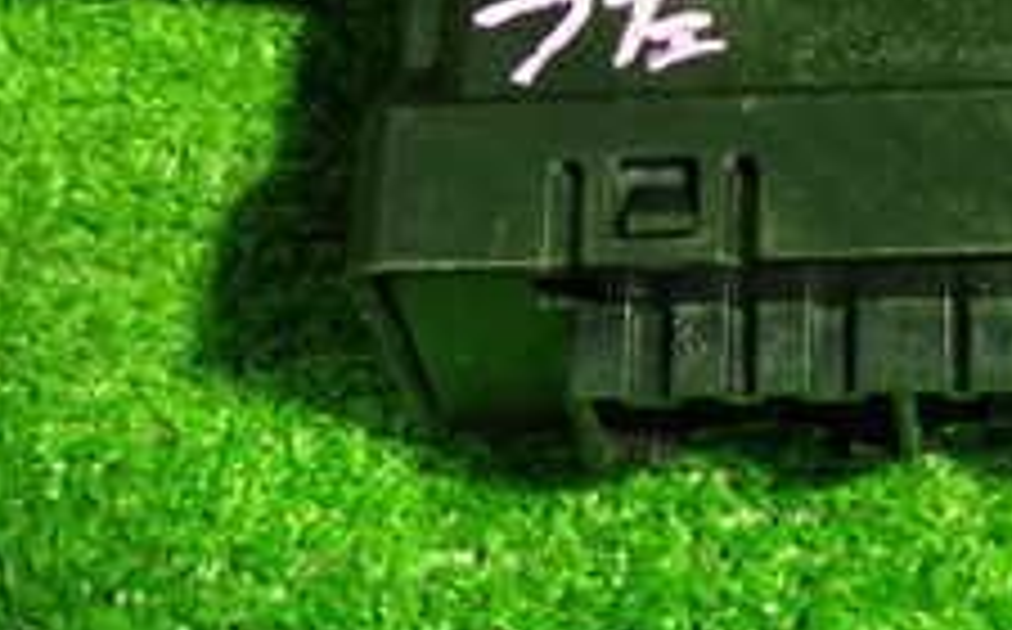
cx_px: 1048
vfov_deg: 11.1
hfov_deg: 17.5
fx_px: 3195
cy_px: -108
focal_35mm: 116
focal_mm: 7.31
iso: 800
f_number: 2.8
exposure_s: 1/30
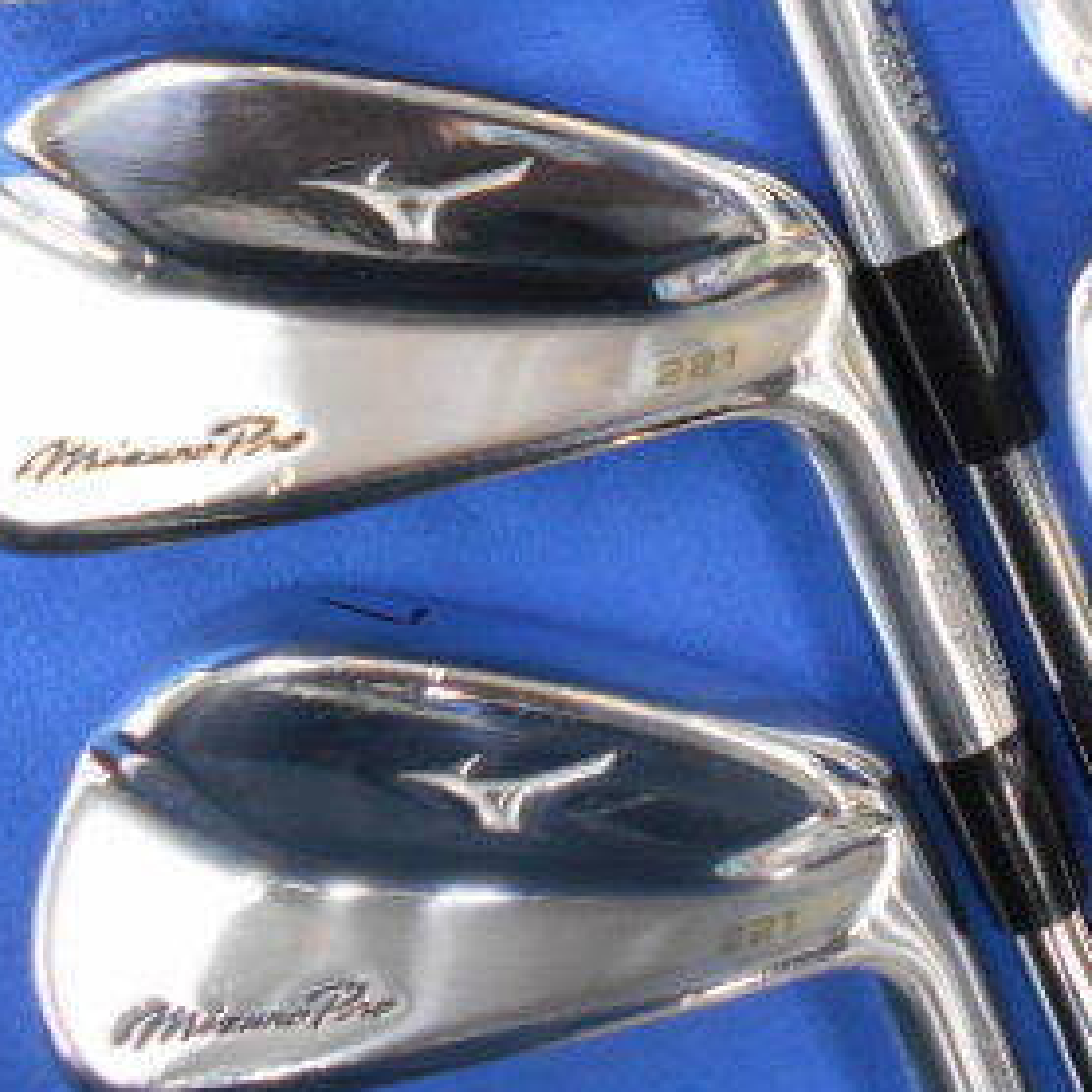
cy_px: 342
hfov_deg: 30.5
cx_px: 1021
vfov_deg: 31.9
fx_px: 1892
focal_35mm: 53
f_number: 3.2
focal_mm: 4.6
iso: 280
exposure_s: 1/30
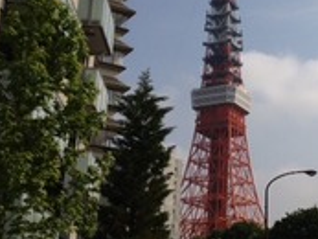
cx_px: 357
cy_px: 75
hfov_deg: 22.6
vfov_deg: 18.2
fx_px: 745
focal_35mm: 81
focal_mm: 4.28
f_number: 2.4
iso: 50
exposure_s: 1/3460
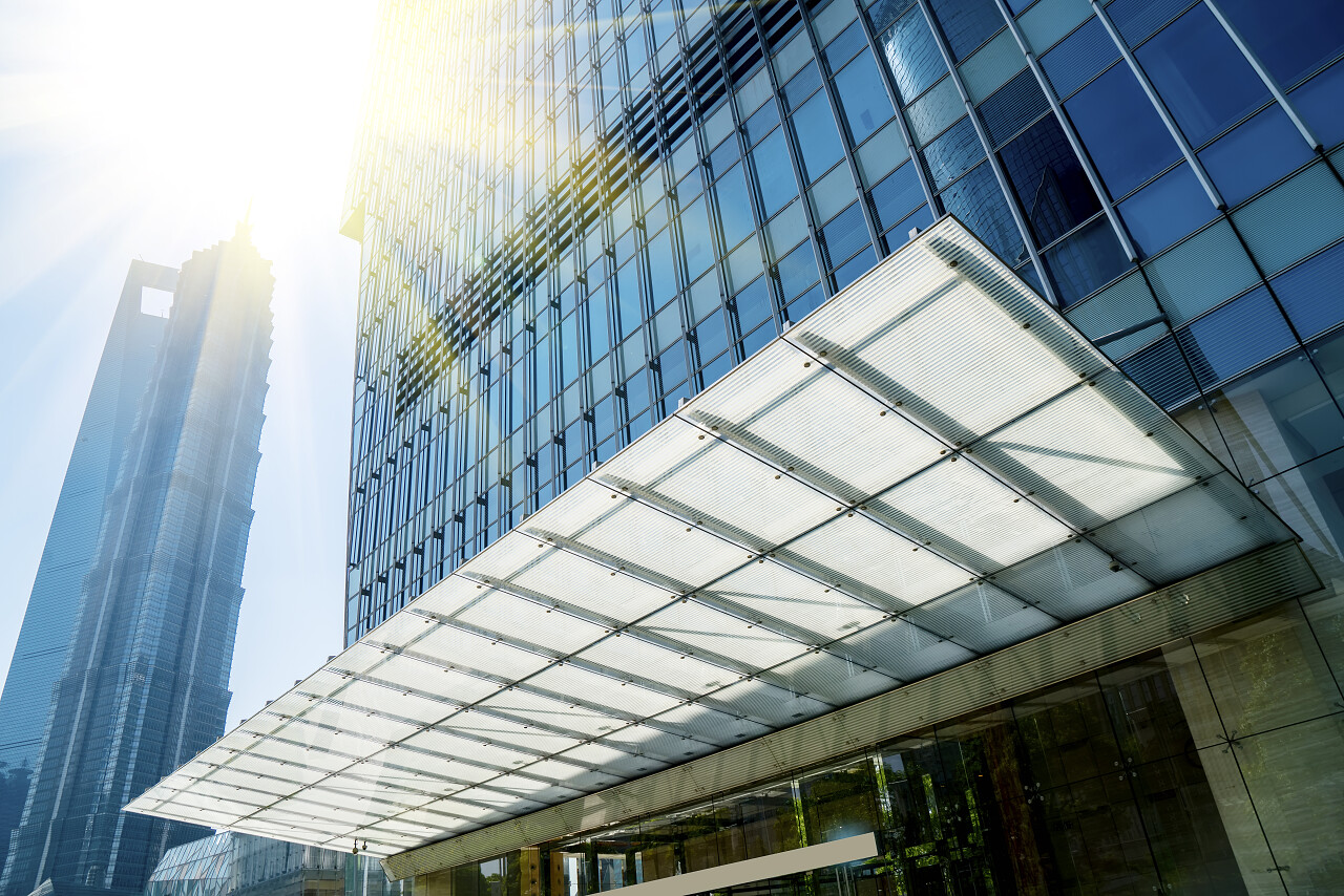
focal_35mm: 24
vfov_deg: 53.2
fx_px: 896
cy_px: 448
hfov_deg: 73.7
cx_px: 672
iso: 100
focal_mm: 24
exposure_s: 1/320
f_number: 8
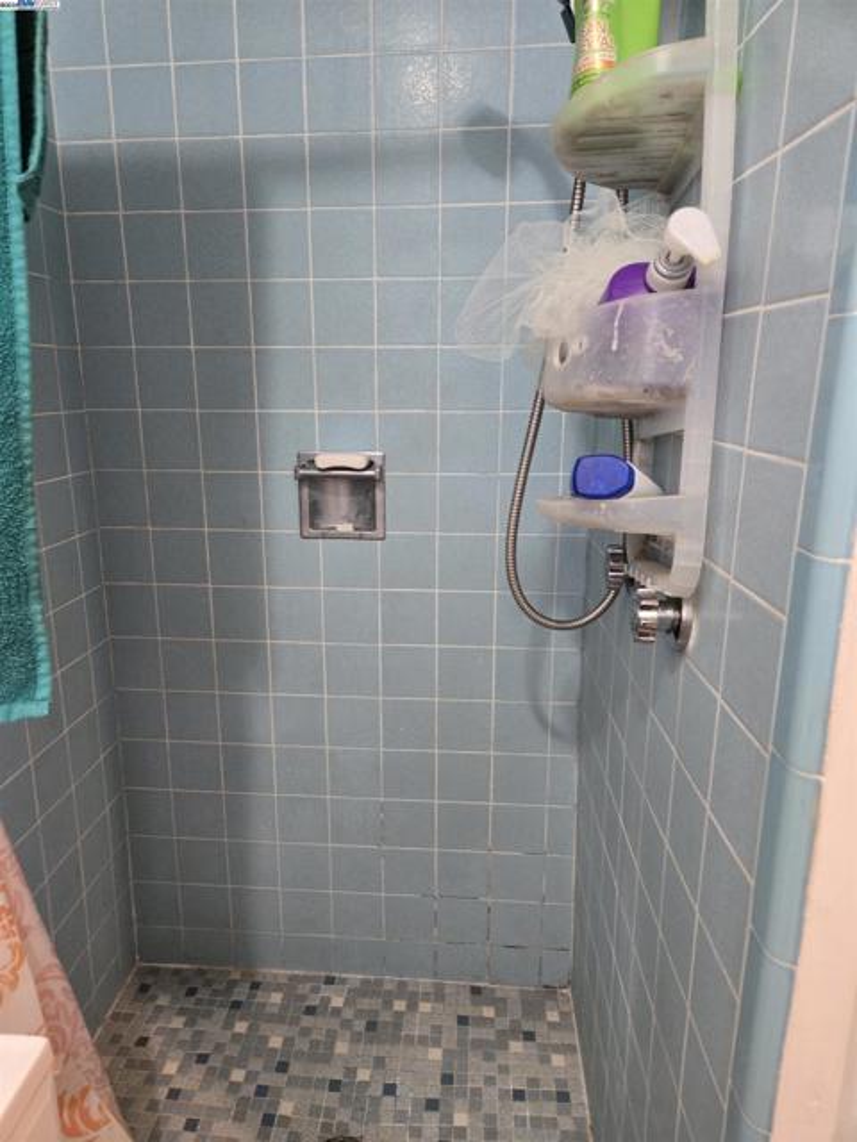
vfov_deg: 73.9
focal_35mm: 23
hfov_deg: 58.9
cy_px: 571
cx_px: 428
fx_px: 759
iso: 500
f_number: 1.8
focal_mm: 5.4
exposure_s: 1/120
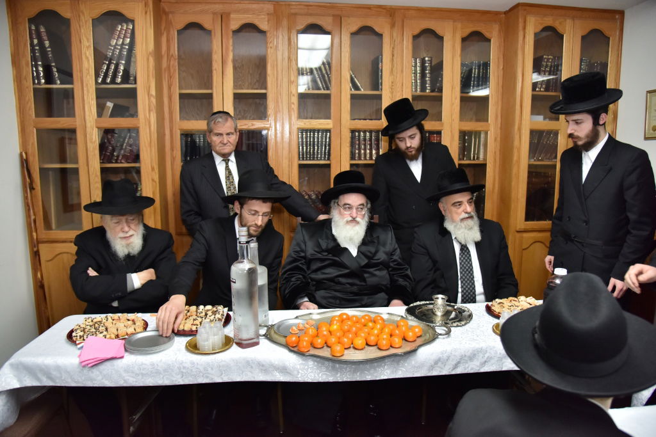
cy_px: 218
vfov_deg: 53.1
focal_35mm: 24
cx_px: 328
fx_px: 437
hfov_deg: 73.7
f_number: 4
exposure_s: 1/160
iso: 1600
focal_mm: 24
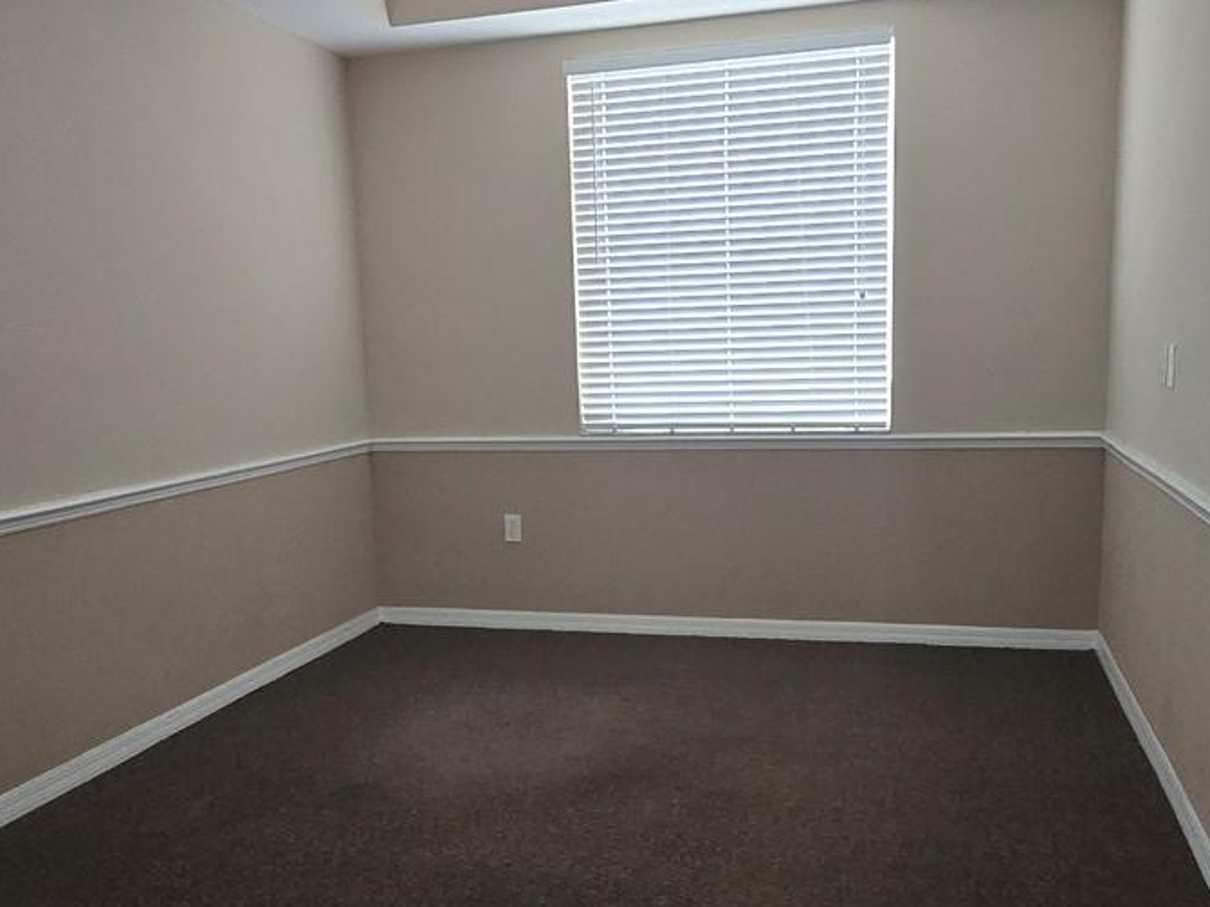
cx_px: 579
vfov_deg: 45.2
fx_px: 1083
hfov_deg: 58.3
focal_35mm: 31
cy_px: 536
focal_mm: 2.2
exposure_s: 1/60
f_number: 2.2
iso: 800
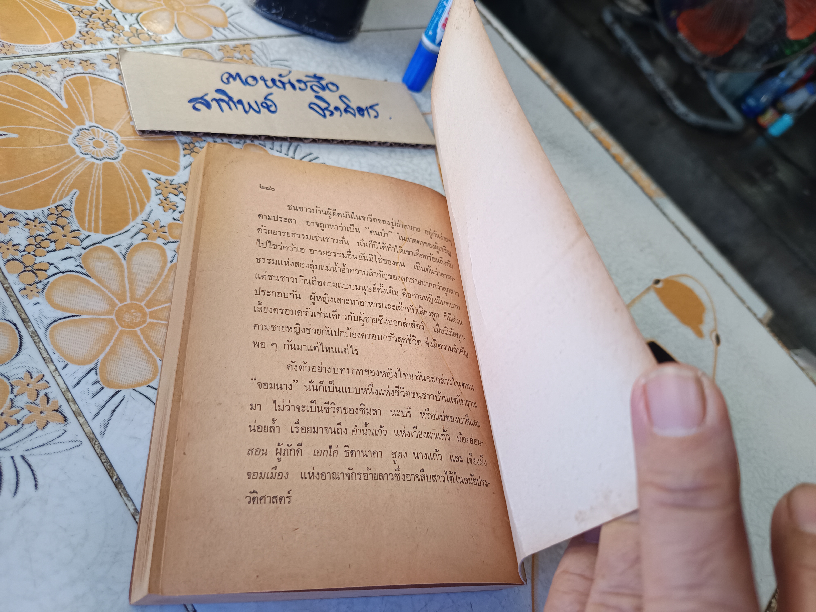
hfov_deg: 71.6
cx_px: 408
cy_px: 306
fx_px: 566
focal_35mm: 24
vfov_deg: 56.8
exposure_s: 1/50
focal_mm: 5.31
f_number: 1.7
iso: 657
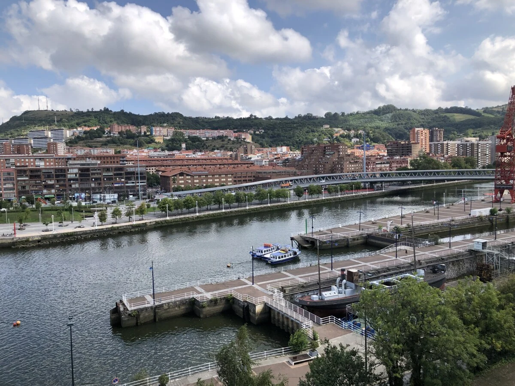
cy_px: 193
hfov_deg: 63.4
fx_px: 417
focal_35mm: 28
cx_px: 258
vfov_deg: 49.7
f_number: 1.8
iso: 20
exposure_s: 1/2088
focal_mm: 4
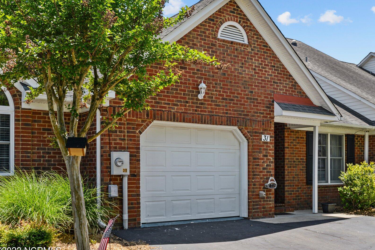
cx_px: 235
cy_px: 105
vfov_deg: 29.8
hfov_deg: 43.3
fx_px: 469
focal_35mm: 45
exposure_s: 1/200
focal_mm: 35
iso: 100
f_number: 8
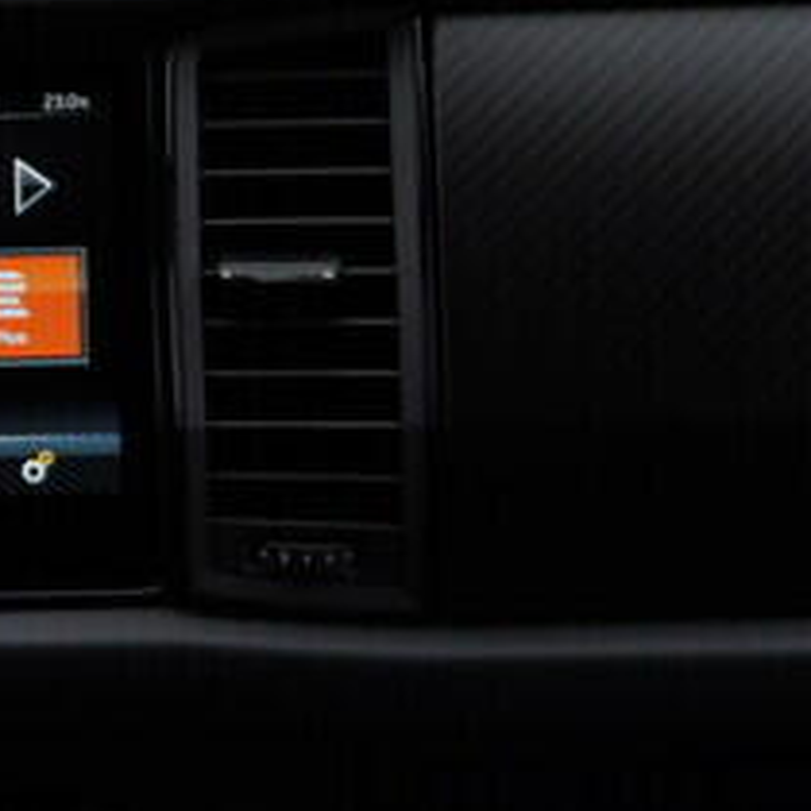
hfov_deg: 8.2
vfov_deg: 8.3
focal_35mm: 210
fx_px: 5566
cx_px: -351
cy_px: 247
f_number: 3.5
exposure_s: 1/60
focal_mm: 24
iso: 125
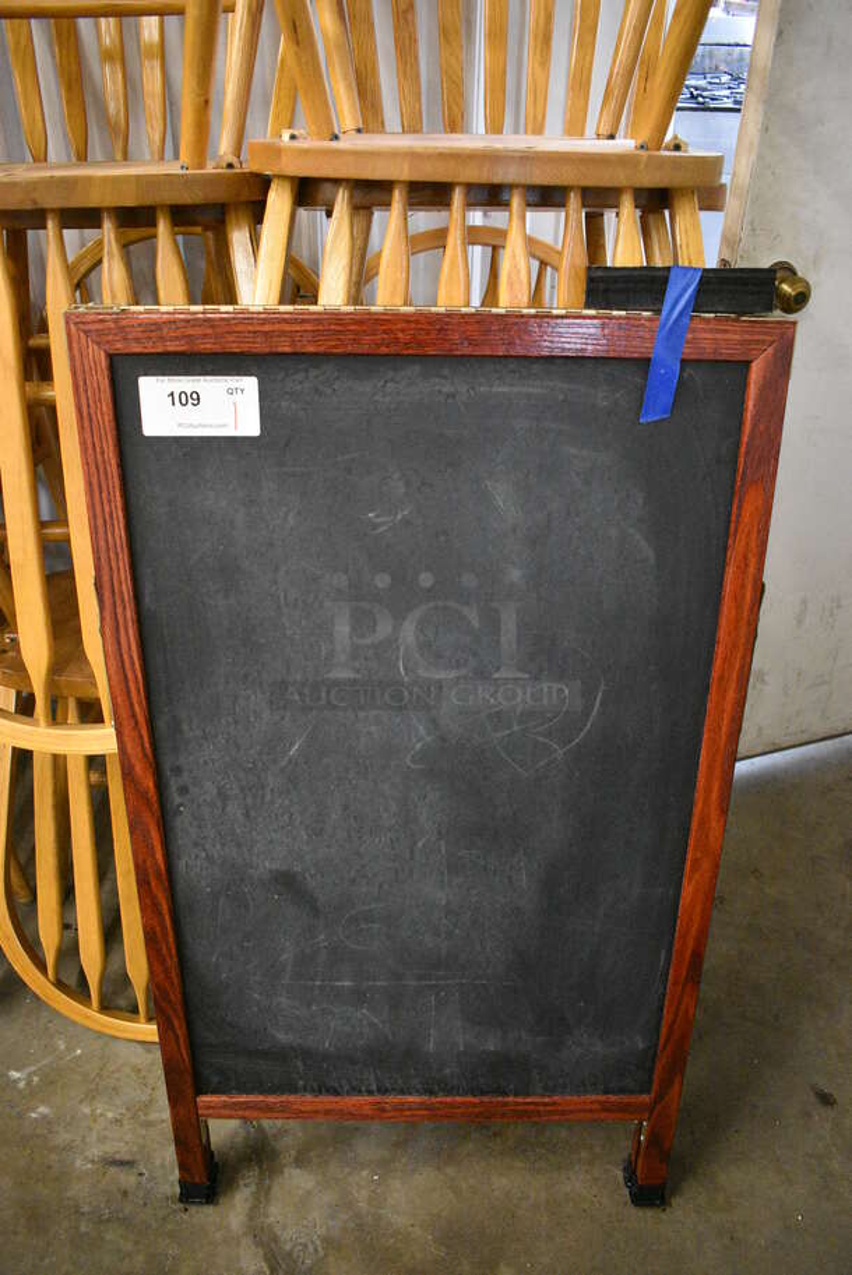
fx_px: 957
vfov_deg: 67.3
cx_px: 426
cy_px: 638
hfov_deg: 48.0
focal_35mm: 27
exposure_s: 1/125
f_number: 3.5
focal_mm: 18
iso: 5600
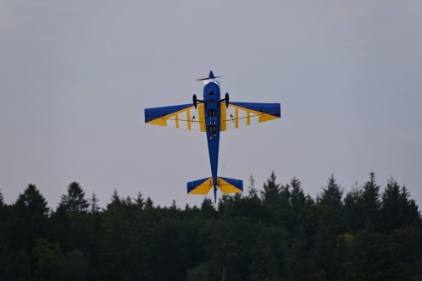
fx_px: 3516
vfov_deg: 4.6
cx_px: 211
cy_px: 140
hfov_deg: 6.9
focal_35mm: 300
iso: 640
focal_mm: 200
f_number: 5.6
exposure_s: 1/2000
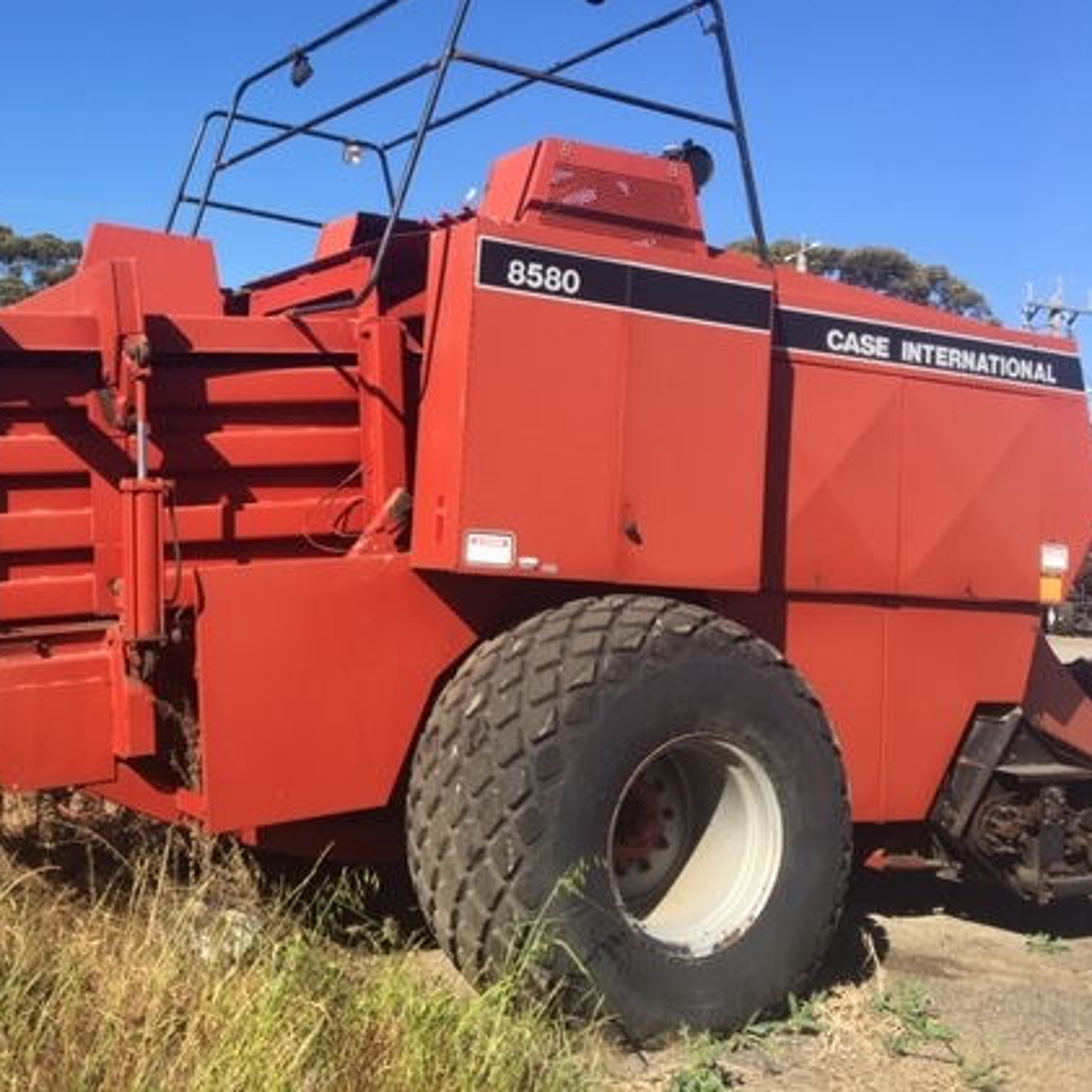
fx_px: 1392
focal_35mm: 39
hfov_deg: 41.6
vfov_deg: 42.7
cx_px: 272
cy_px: 472
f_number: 2.2
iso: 25
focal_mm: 4.15
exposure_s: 1/1099
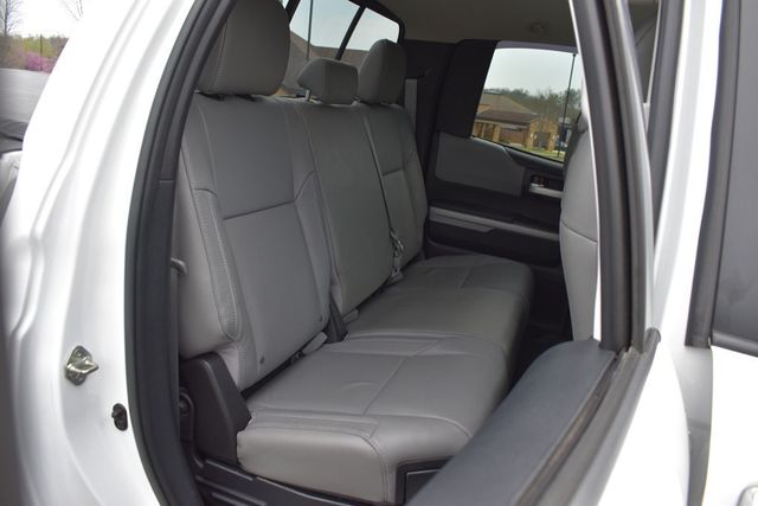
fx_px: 569
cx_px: 379
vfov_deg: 48.0
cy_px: 253
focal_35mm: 27
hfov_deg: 67.4
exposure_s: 1/250
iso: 280
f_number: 5.6
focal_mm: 18
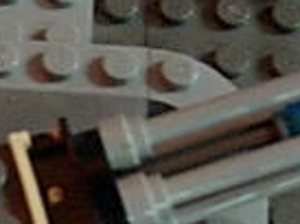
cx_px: 4
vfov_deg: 8.1
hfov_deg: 11.0
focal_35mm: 178
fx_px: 1539
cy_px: 343
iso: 400
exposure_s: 1/31
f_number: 2.8
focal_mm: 7.8
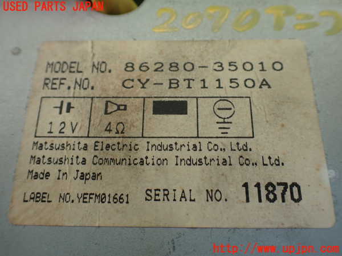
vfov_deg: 46.8
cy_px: 128
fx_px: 296
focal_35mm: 30
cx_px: 171
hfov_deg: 60.0
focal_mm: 5.4
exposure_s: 1/160
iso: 100
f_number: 2.3
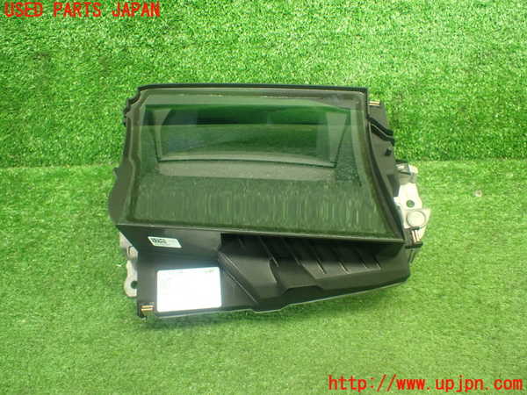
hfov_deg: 60.0
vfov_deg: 46.8
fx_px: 457
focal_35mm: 30
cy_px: 198
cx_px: 264
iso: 800
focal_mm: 5.4
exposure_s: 1/80
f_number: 2.3
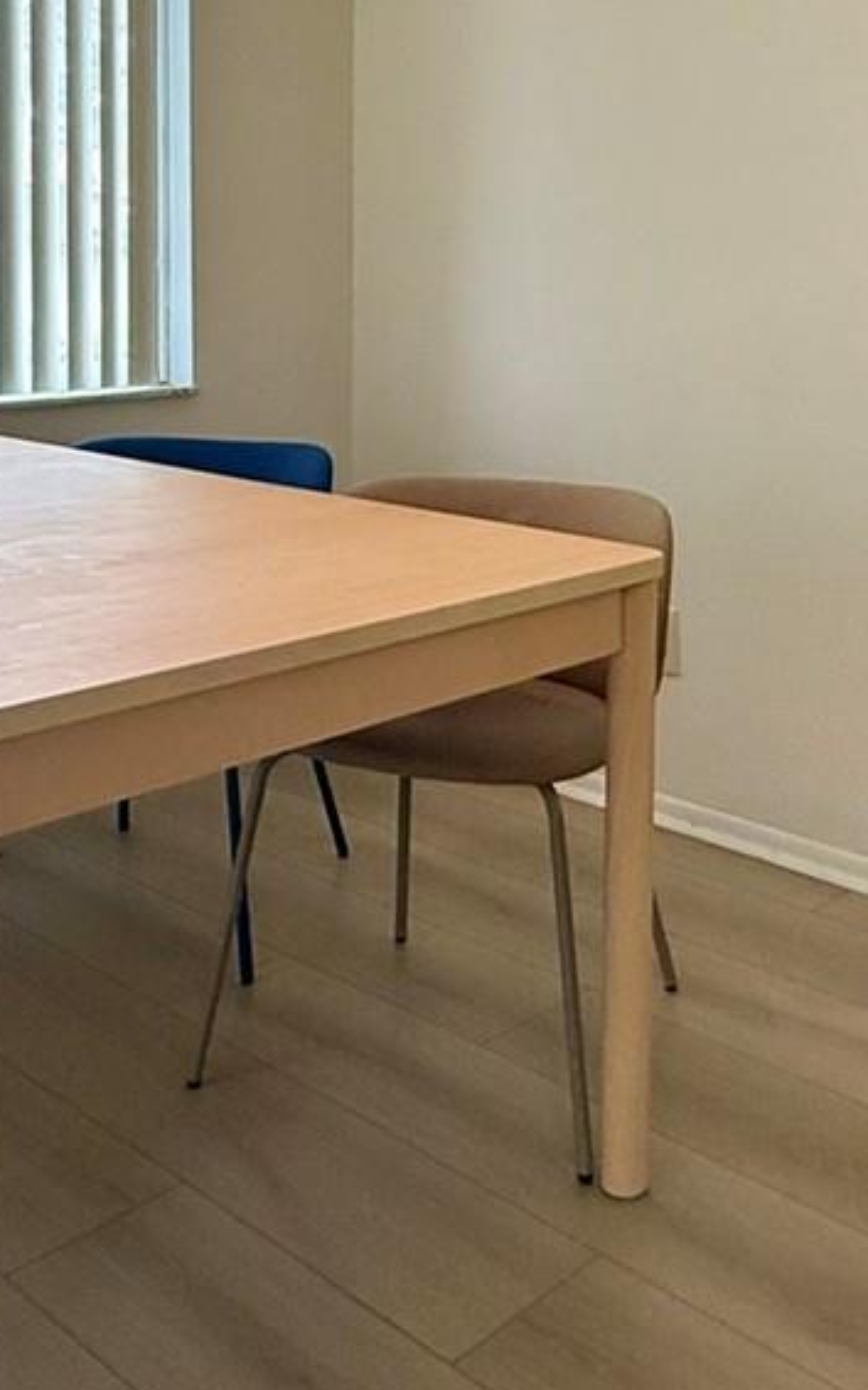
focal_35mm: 42
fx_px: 1590
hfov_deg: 30.3
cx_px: 573
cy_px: 362
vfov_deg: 45.7
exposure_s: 1/120
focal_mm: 2.22
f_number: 2.2
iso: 160
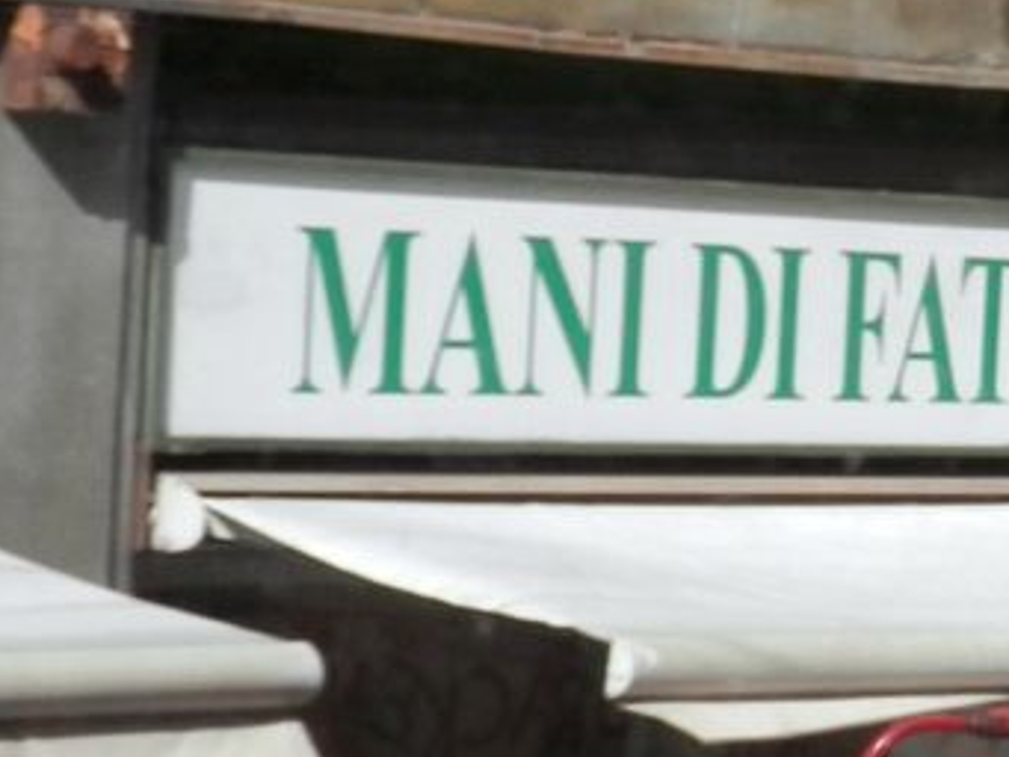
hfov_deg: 9.0
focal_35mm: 211
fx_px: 6152
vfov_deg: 7.0
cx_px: 1769
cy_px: 503
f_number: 3.8
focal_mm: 8
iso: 80
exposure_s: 1/400
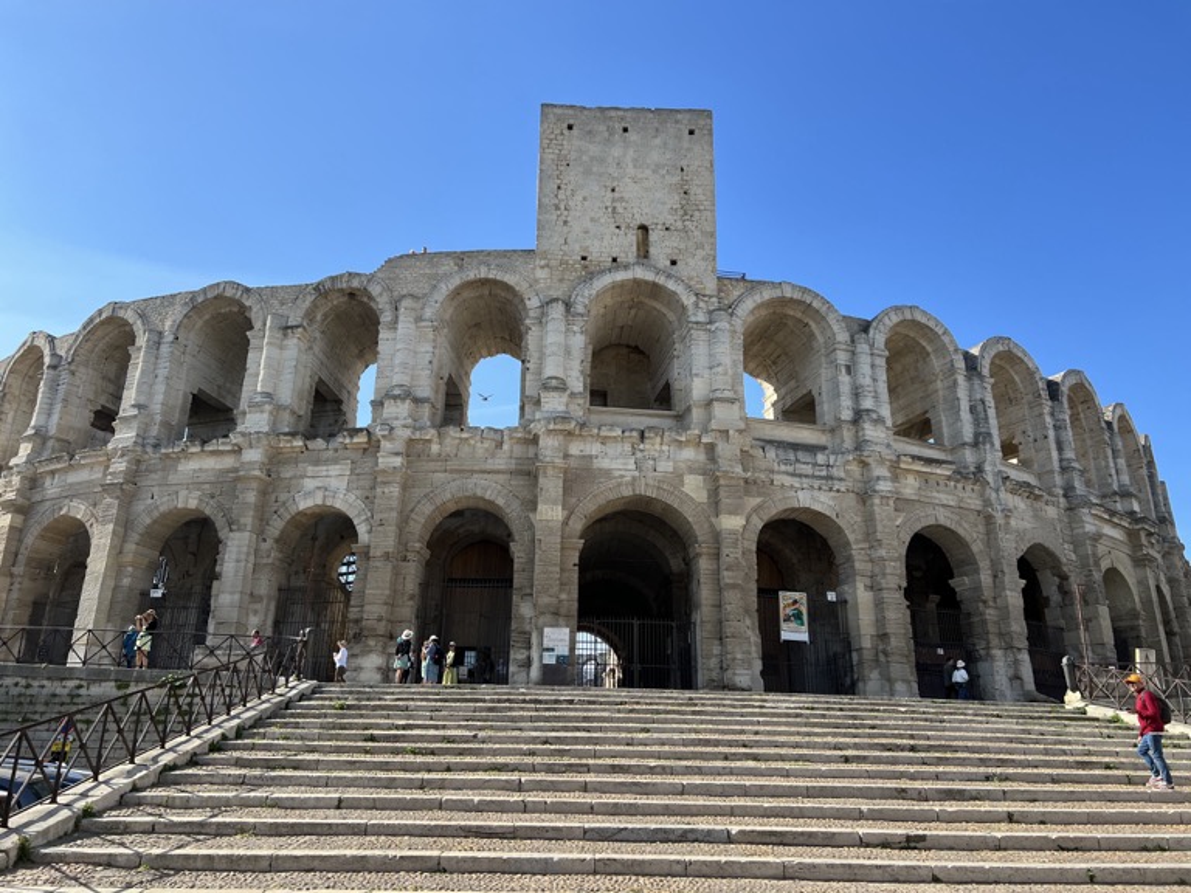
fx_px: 895
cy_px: 446
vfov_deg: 53.1
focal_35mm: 26
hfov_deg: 67.3
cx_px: 596
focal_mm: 5.7
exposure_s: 1/2632
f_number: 1.5
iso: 50
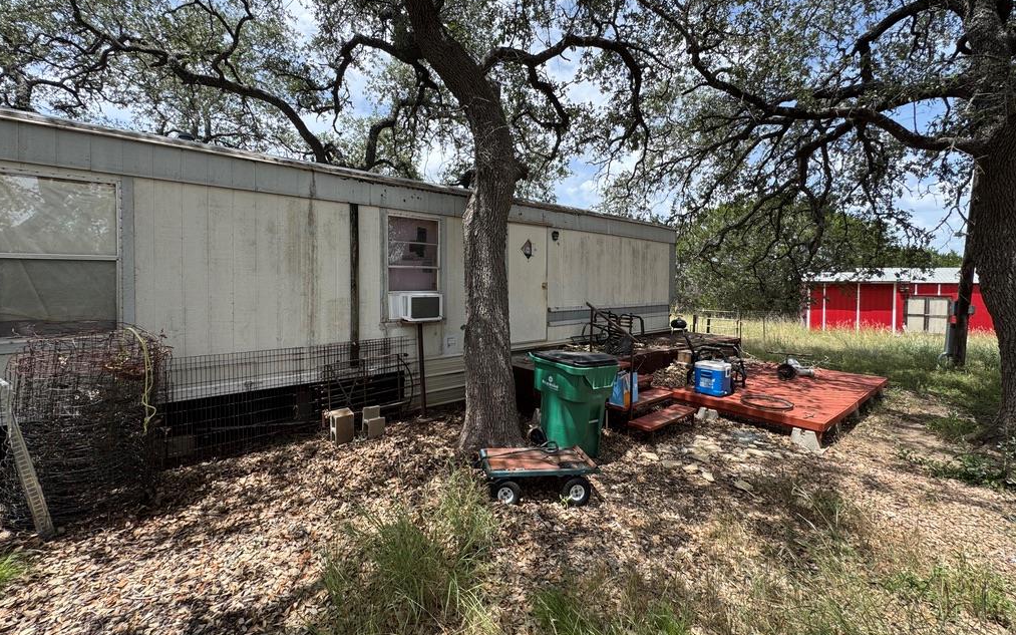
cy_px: 290
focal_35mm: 15
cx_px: 509
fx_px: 415
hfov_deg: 101.5
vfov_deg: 74.6
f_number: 2.2
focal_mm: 2.22
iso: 50
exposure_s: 1/693
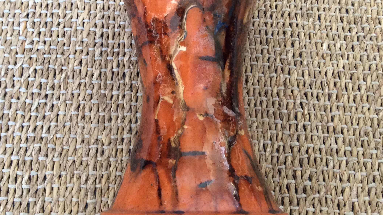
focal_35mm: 43
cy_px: 77
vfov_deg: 27.6
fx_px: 437
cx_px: 171
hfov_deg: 47.3
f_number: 2.4
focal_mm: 3.3
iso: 200
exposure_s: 1/25
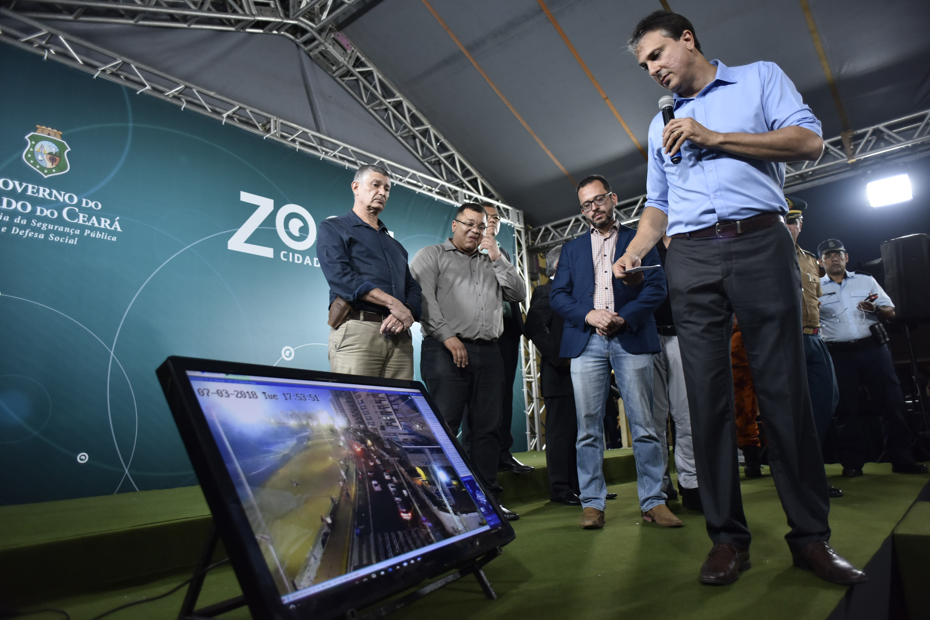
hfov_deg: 73.7
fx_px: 620
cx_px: 465
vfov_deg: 53.2
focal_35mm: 24
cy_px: 310
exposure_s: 1/250
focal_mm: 24
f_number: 2.8
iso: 800
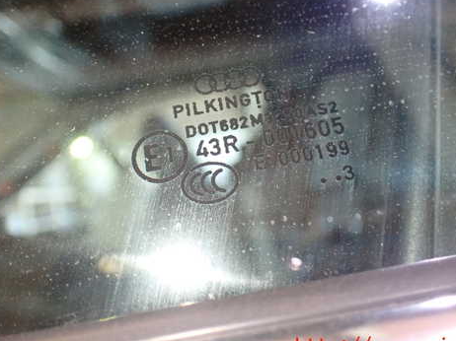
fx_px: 513
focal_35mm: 39
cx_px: 222
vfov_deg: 36.7
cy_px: 138
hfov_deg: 47.9
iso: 800
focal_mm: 5.4
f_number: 2.3
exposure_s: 1/80
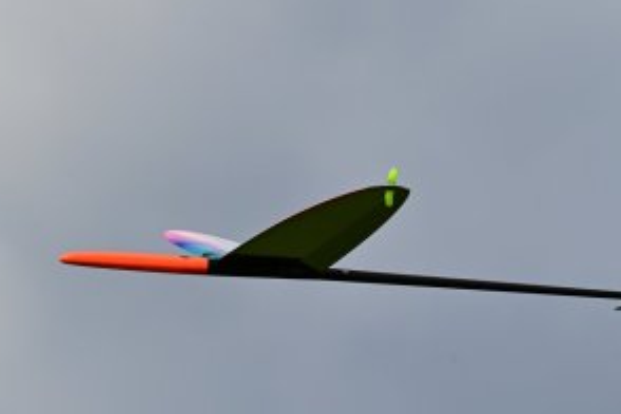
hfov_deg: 3.1
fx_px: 11660
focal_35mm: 676
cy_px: 308
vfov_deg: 2.0
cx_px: 356
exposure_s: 1/5000
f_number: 9
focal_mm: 400
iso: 800
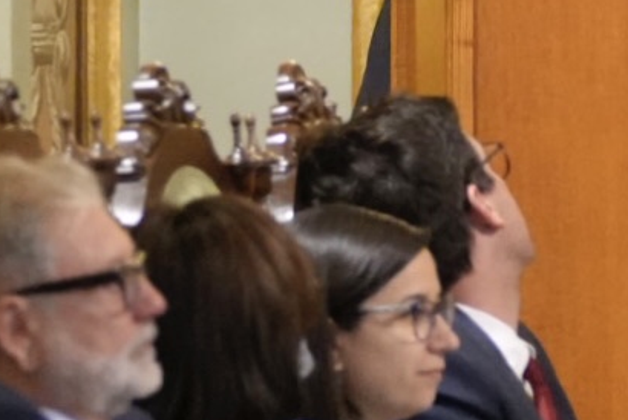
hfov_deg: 2.2
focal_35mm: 937
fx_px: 16356
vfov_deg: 1.5
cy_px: 40
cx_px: 25
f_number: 2.8
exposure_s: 1/320
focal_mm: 161
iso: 6400
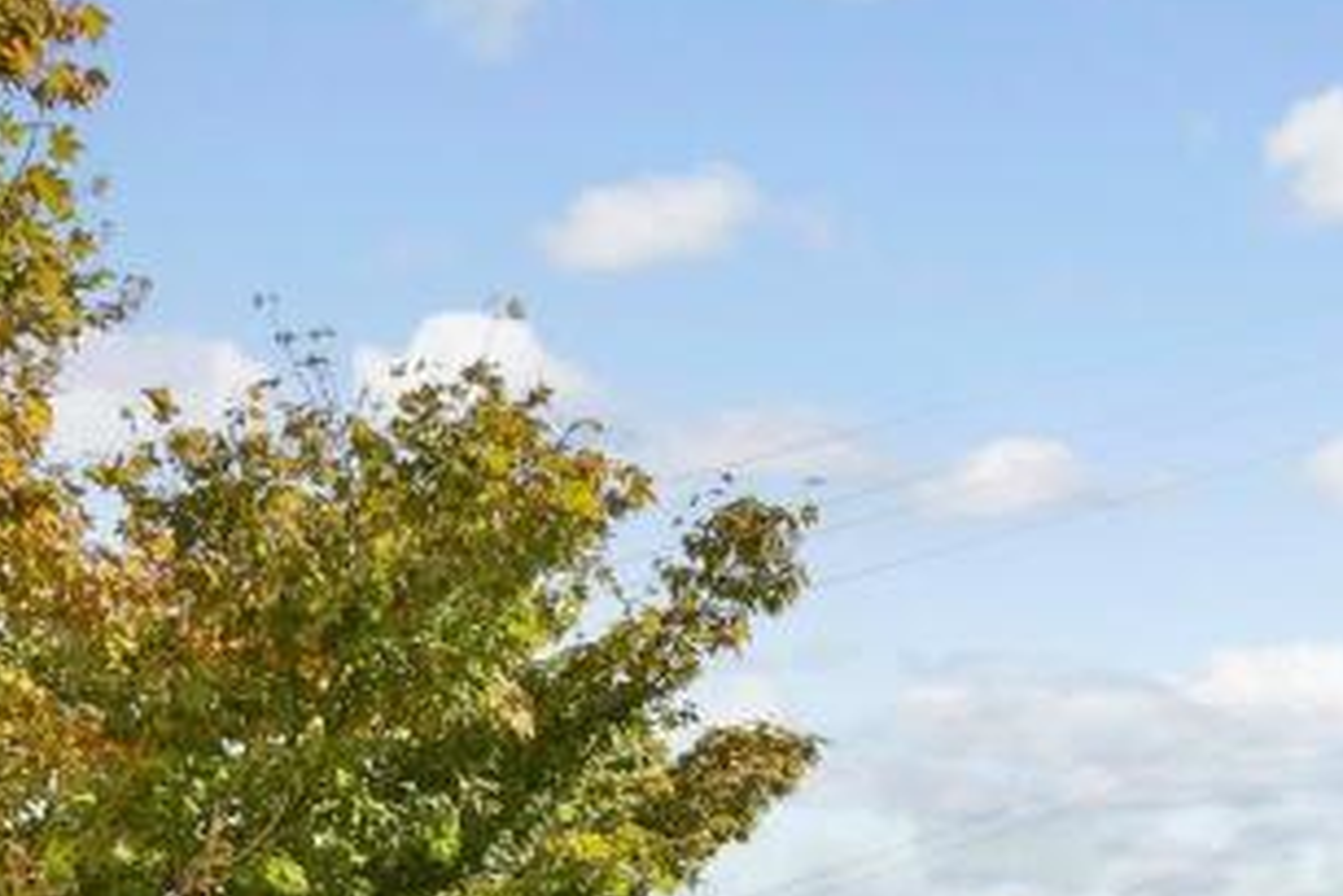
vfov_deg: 23.7
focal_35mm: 50
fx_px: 1866
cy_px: 1182
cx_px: 967
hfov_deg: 38.8
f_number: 8
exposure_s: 1/250
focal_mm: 10
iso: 160
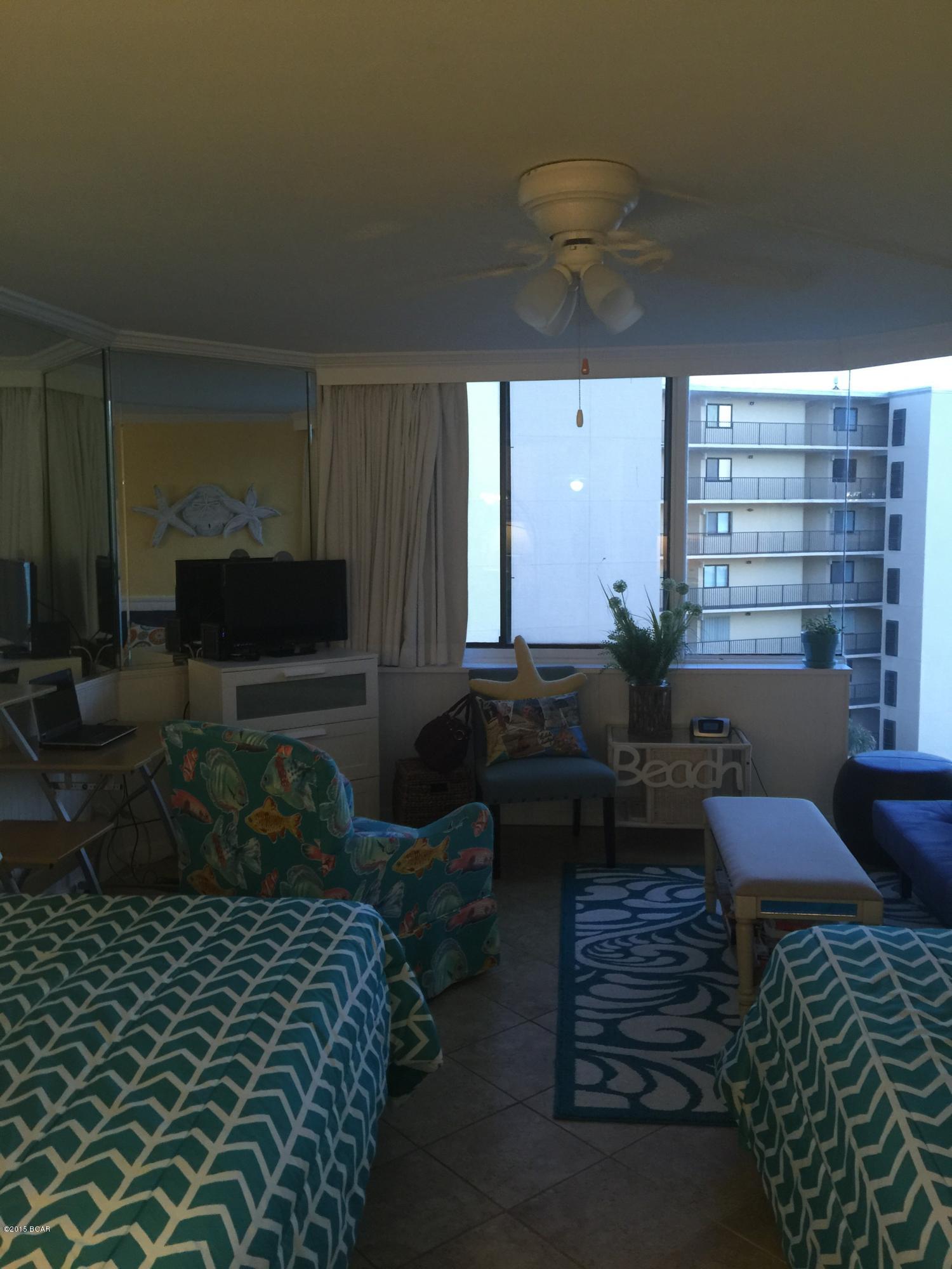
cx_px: 476
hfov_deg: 48.2
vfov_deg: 61.7
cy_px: 634
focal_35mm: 29
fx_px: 1063
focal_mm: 4.15
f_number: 2.2
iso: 80
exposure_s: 1/15
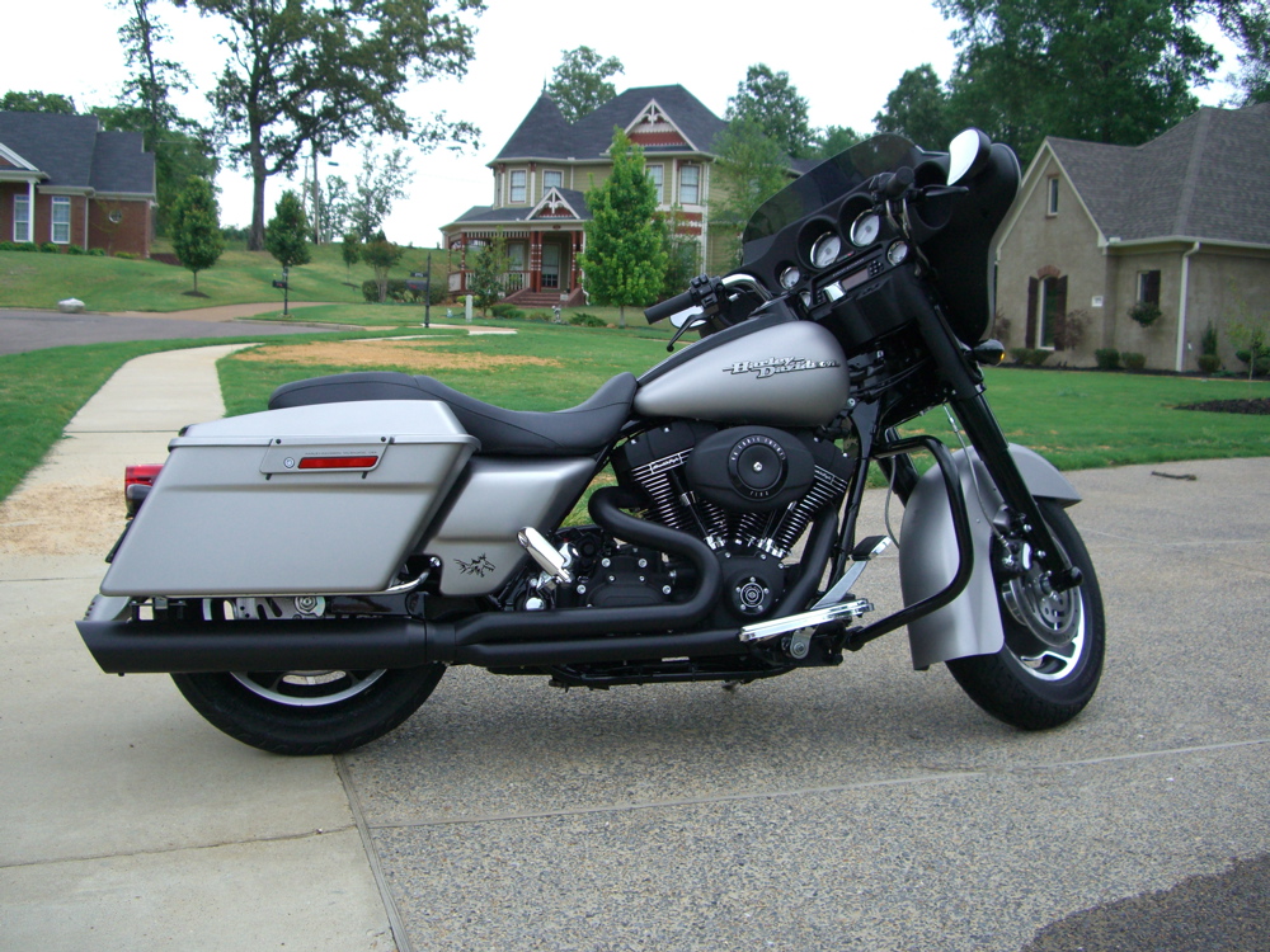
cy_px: 476
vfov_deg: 37.7
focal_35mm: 38
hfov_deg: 49.0
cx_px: 635
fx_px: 1394
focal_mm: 7.9
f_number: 2.8
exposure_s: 1/125
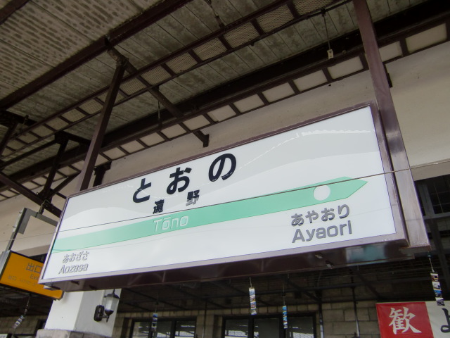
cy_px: 169
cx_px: 225
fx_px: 364
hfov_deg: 63.4
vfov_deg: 49.7
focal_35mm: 28
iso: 64
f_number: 2.6
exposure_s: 1/250
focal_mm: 4.9
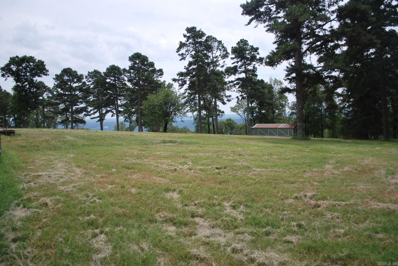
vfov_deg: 48.0
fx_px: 299
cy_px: 133
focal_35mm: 27
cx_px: 199
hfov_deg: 67.3
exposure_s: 1/1000
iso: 100
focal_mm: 18
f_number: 3.5
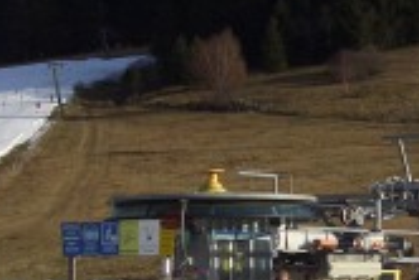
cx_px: 331
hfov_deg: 17.3
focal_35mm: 117
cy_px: 265
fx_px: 1363
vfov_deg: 11.6
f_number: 4.8
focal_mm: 8
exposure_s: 1/1000
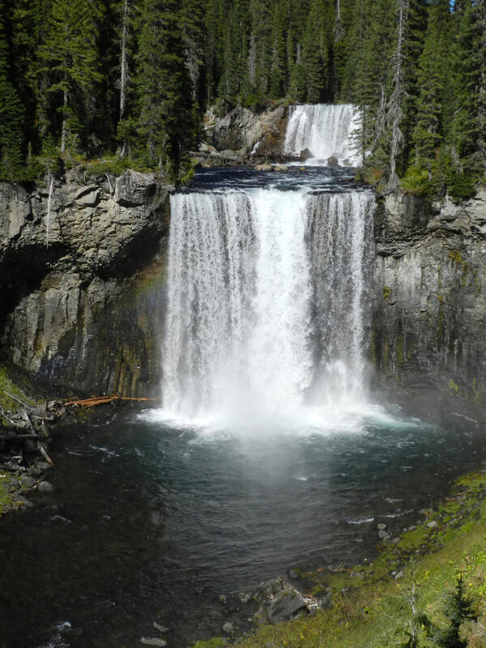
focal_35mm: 53
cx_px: 243
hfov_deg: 27.5
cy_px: 324
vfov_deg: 36.2
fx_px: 992
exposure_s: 1/1000
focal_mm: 9.4
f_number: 5.6
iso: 160
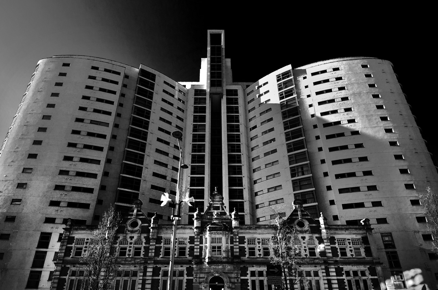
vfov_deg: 77.1
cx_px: 219
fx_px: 182
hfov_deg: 100.5
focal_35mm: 15
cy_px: 145
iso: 100
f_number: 8
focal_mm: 10
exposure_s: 1/80
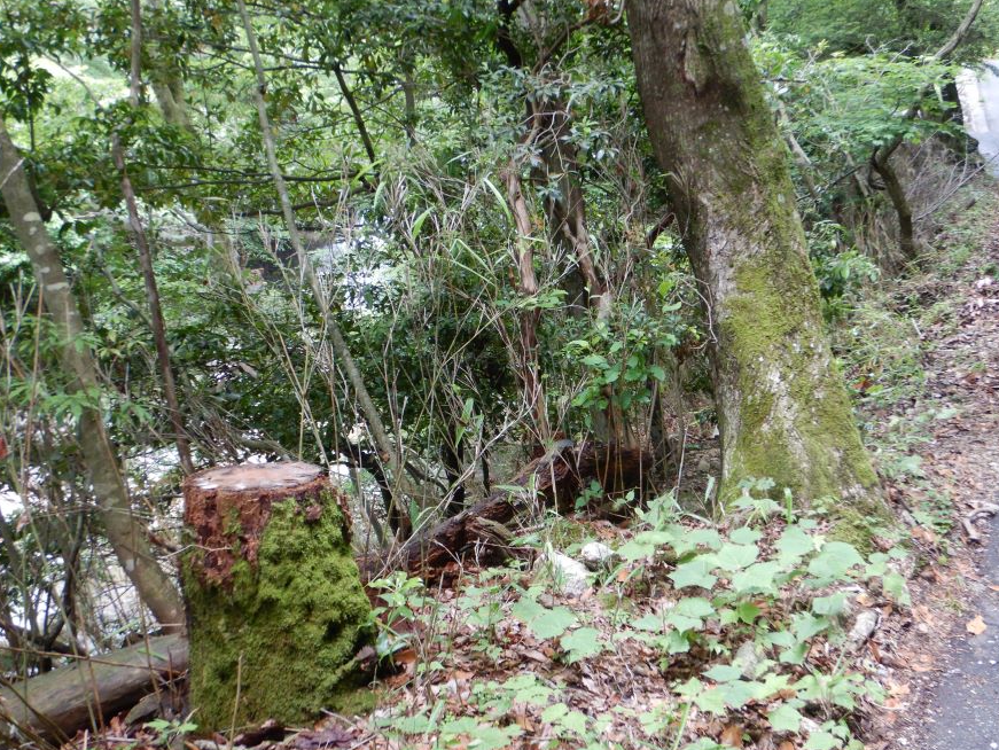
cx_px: 534
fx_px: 1357
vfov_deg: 30.9
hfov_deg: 40.4
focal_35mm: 47
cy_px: 377
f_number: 4.2
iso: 250
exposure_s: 1/30
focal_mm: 7.2
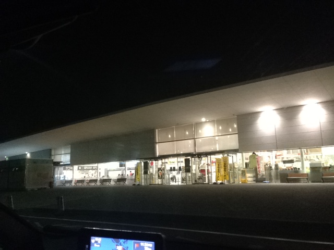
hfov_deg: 55.4
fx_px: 318
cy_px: 125
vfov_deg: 42.9
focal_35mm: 33
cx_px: 167
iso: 1250
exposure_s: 1/30
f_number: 2.4
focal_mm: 4.13
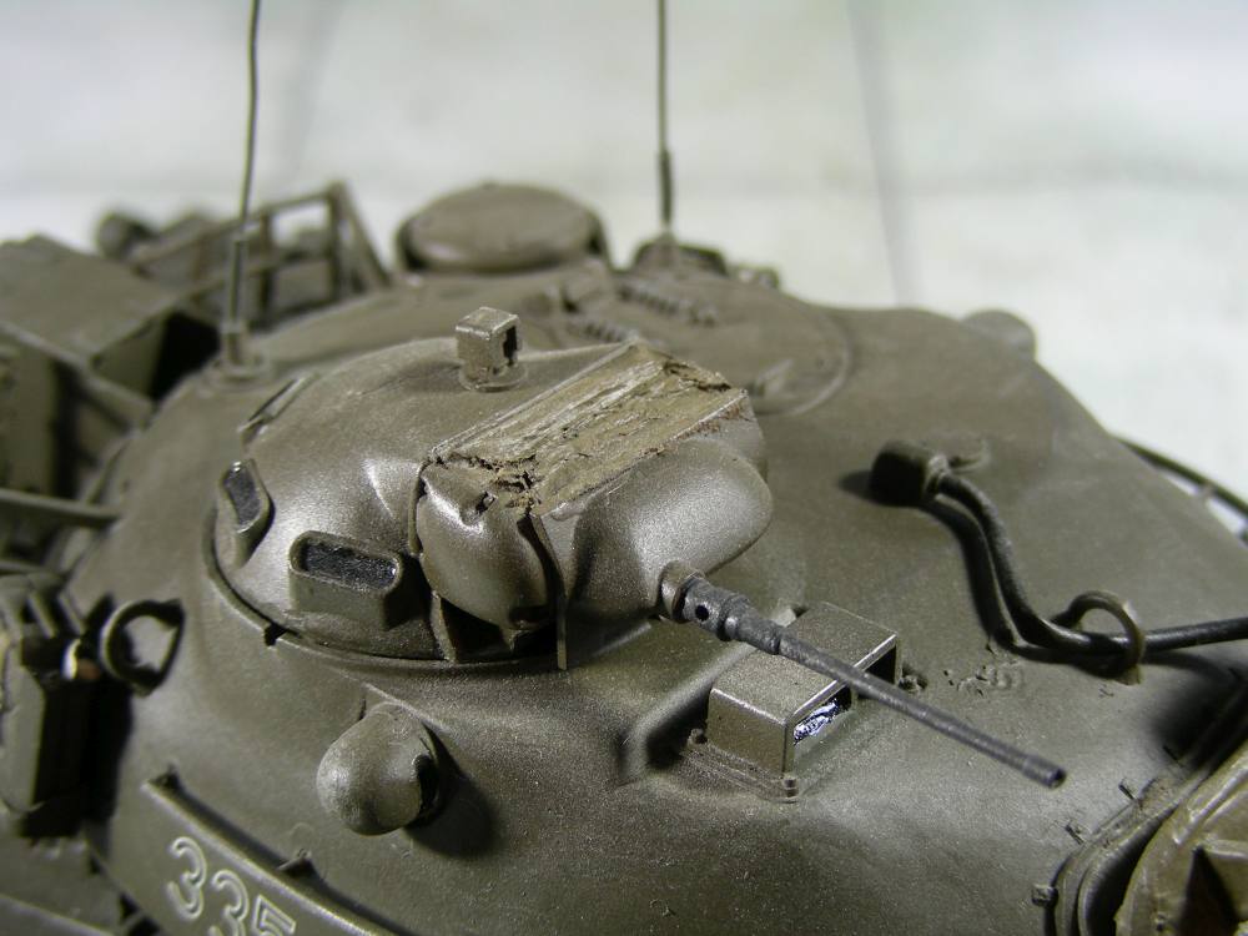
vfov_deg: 21.0
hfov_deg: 27.8
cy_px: 468
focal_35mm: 70
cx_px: 624
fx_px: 2524
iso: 50
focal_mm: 11.7
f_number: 3.5
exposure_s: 1/9.3
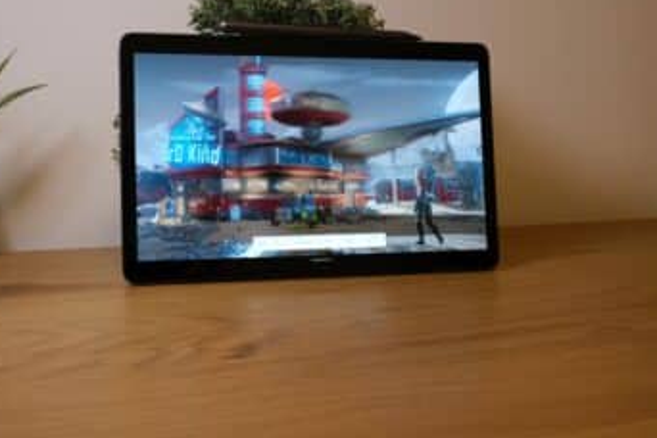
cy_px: 198
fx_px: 748
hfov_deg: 47.4
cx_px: 346
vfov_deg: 32.6
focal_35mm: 41
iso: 800
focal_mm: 24.2
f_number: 8
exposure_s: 1/34
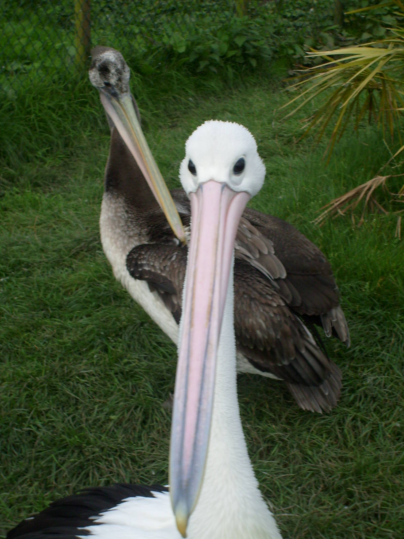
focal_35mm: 81
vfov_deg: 24.1
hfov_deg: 18.2
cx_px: 202
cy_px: 270
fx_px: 1260
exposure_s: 1/125
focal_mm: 13.7
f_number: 10.6
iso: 80
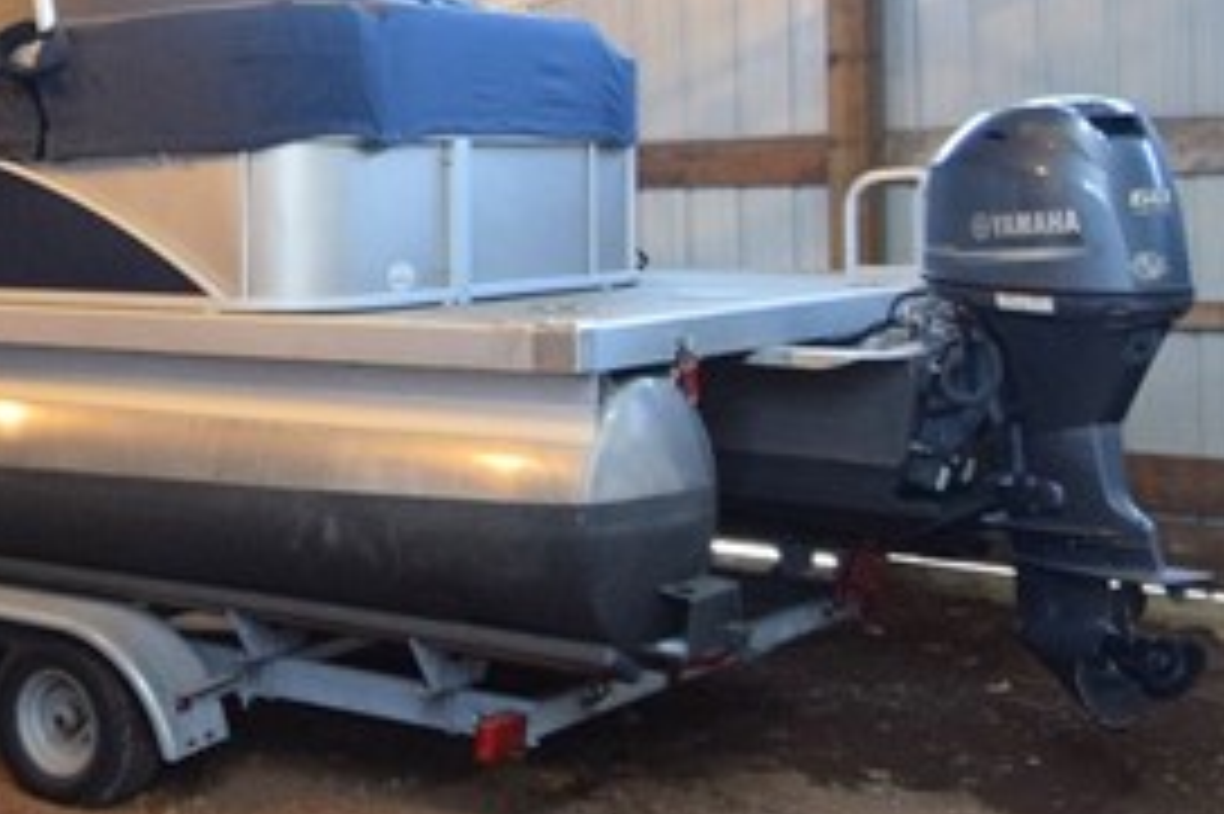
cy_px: 283
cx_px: -36
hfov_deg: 30.7
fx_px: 2039
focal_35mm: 60
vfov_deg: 22.5
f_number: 3.5
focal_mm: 10
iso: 1100
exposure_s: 1/60
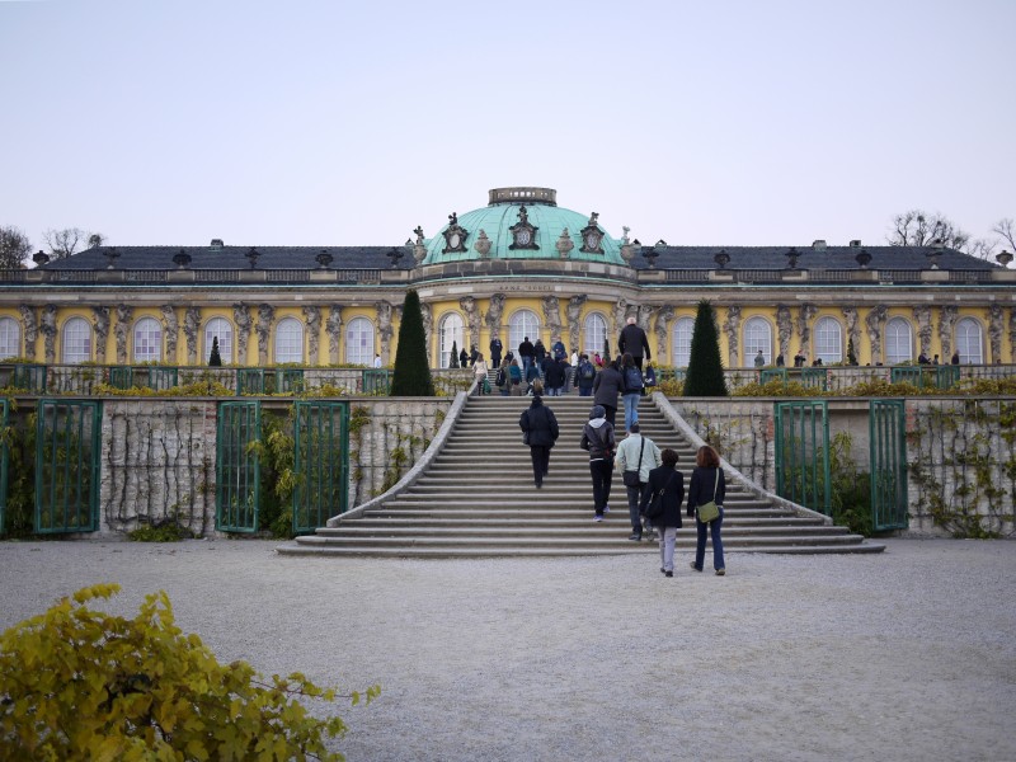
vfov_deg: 36.0
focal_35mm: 40
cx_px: 508
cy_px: 381
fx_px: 1174
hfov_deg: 46.8
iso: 100
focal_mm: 20
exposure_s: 1/100
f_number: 1.8
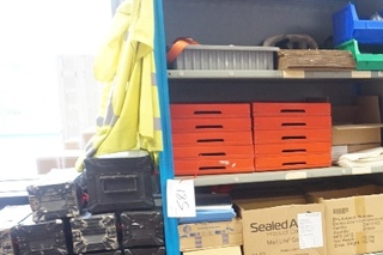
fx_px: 574
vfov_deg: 24.7
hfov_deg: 32.9
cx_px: 407
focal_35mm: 54
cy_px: 194
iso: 2000
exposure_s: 1/160
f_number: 3.5
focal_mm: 16
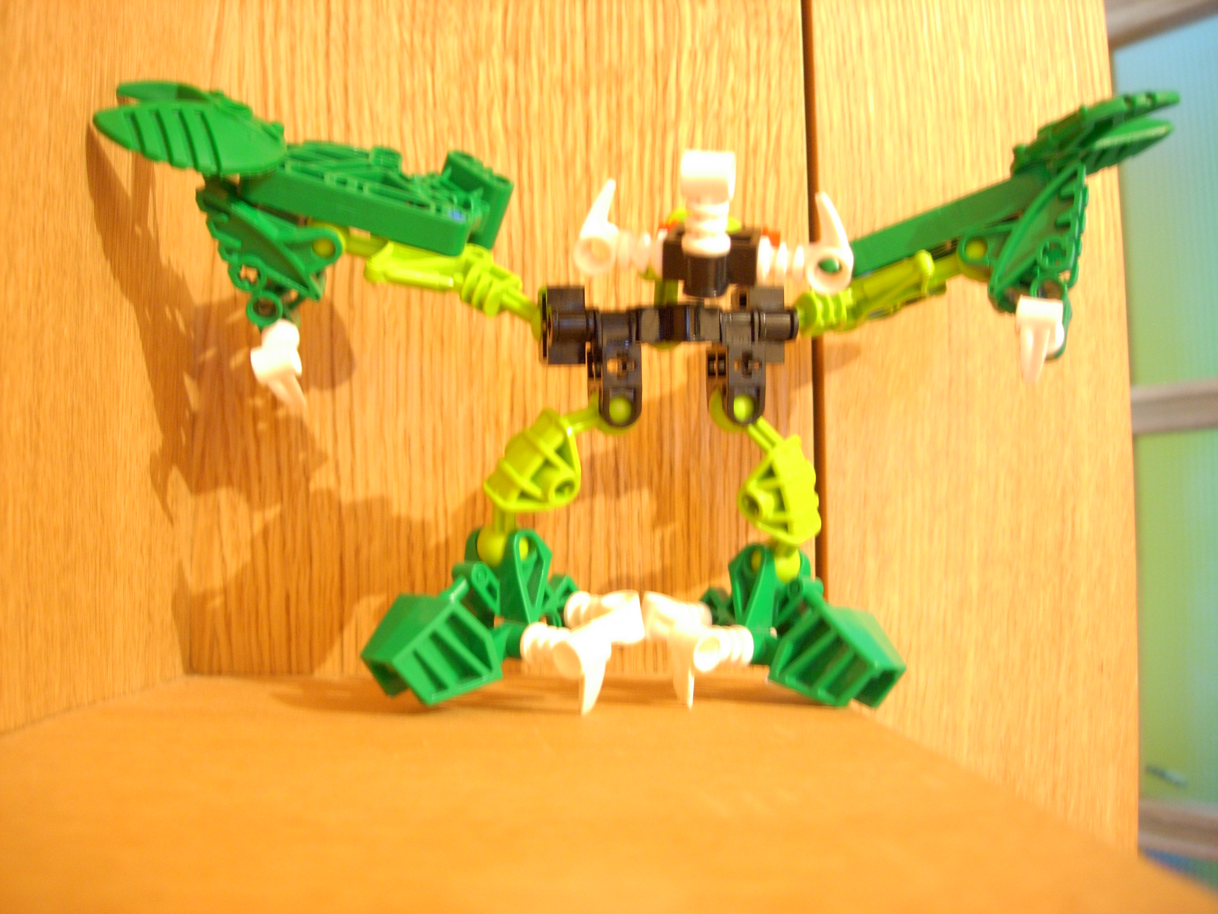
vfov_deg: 37.7
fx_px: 1337
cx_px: 609
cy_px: 457
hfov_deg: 49.0
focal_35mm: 38
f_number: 2.8
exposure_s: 1/1.6
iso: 200
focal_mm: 7.8
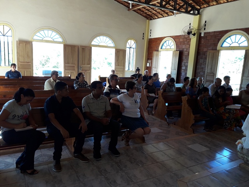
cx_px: 124
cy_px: 94
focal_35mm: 28
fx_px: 201
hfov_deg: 63.4
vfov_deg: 49.7
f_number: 1.9
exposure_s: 1/60
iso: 50
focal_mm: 3.7
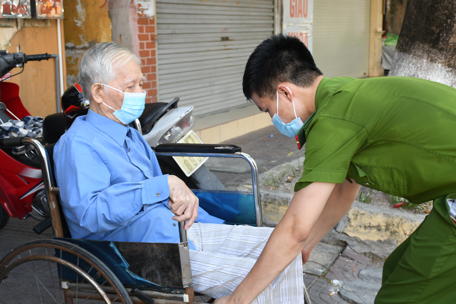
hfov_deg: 35.5
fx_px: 709
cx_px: 277
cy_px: 138
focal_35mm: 56
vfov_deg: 24.2
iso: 320
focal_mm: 30
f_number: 4
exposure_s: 1/200
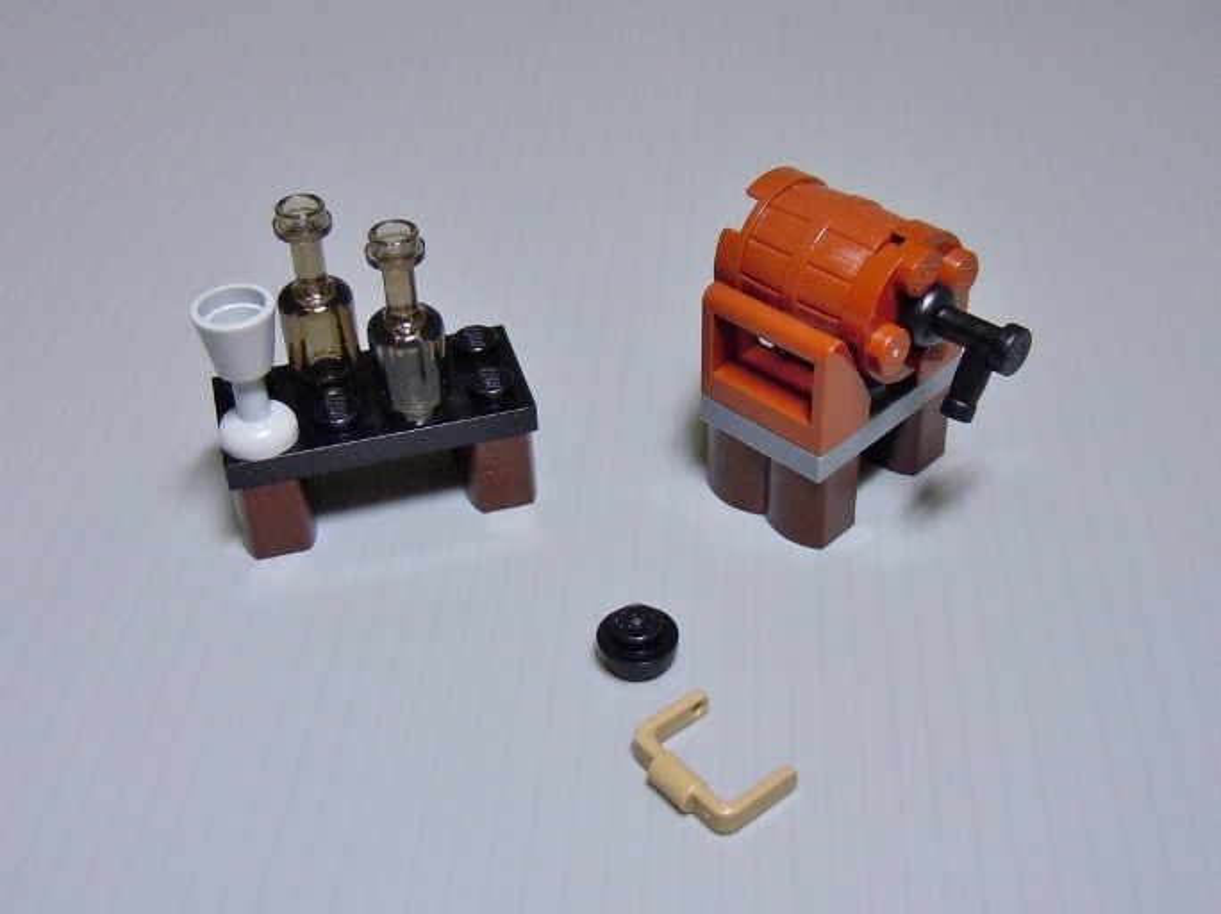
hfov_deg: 60.0
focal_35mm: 30
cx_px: 610
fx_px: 1057
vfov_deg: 46.7
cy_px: 457
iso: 200
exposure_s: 1/20
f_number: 3.5
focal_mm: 5.4
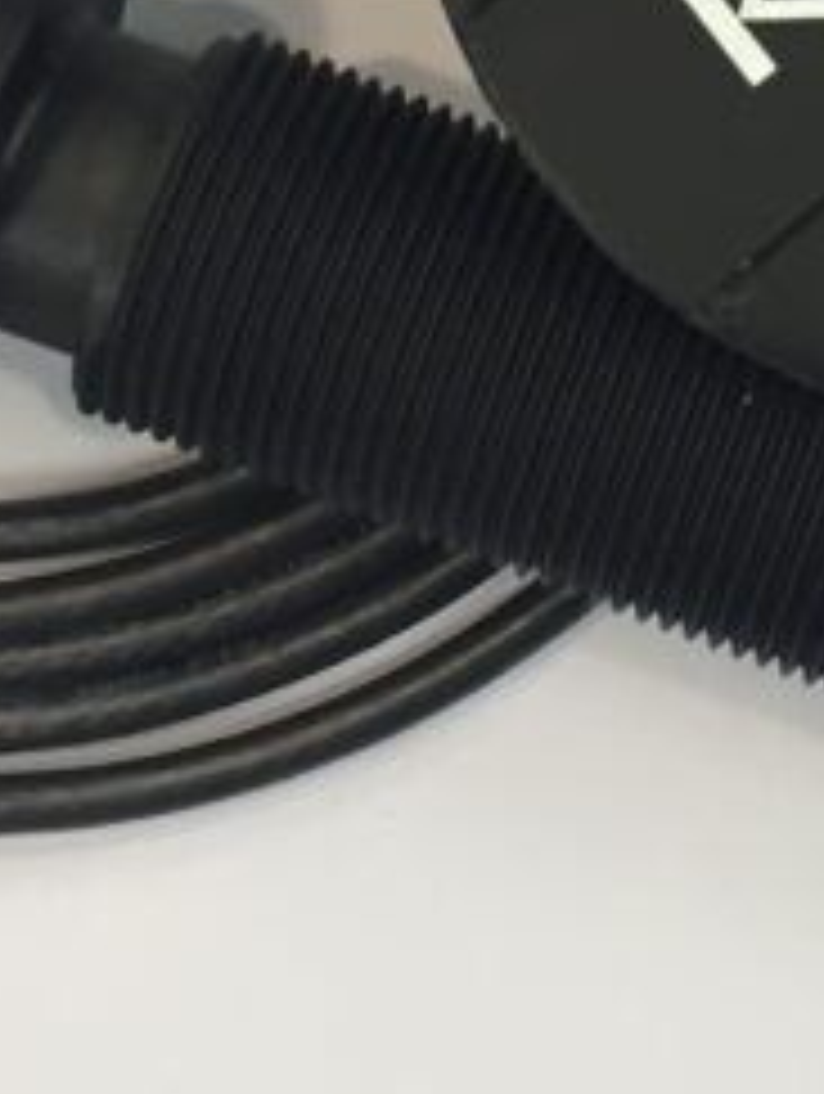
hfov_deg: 11.9
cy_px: -131
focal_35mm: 122
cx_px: 1045
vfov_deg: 15.7
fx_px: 3862
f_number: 2.2
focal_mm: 4.15
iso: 50
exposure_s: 1/33
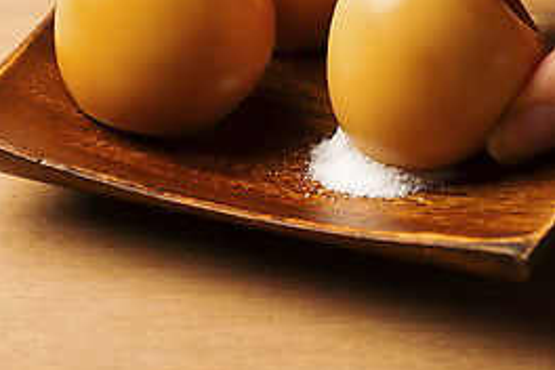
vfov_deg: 8.6
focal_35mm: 159
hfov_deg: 12.9
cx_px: 276
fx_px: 2451
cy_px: -4
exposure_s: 1/125
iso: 100
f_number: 11
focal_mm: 105
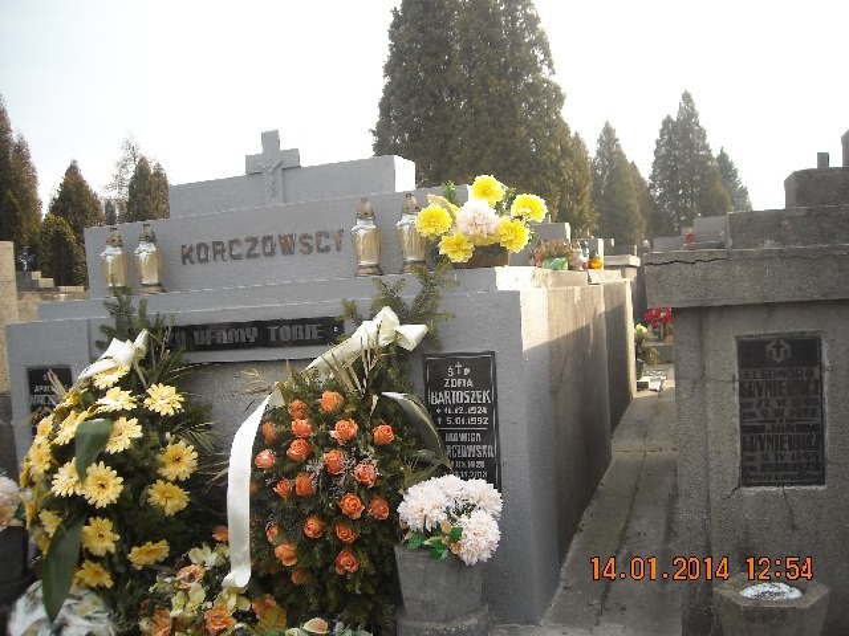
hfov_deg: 52.6
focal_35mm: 35
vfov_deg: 40.7
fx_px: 858
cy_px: 318
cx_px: 424
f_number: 2.8
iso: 64
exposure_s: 1/201
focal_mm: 5.7
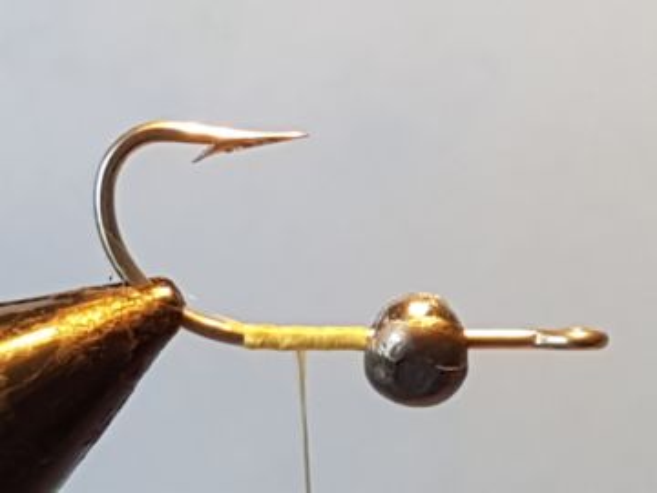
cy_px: 246
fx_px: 493
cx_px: 328
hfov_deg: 67.3
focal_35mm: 26
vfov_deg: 53.1
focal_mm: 4.2
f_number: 1.7
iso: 100
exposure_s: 1/100
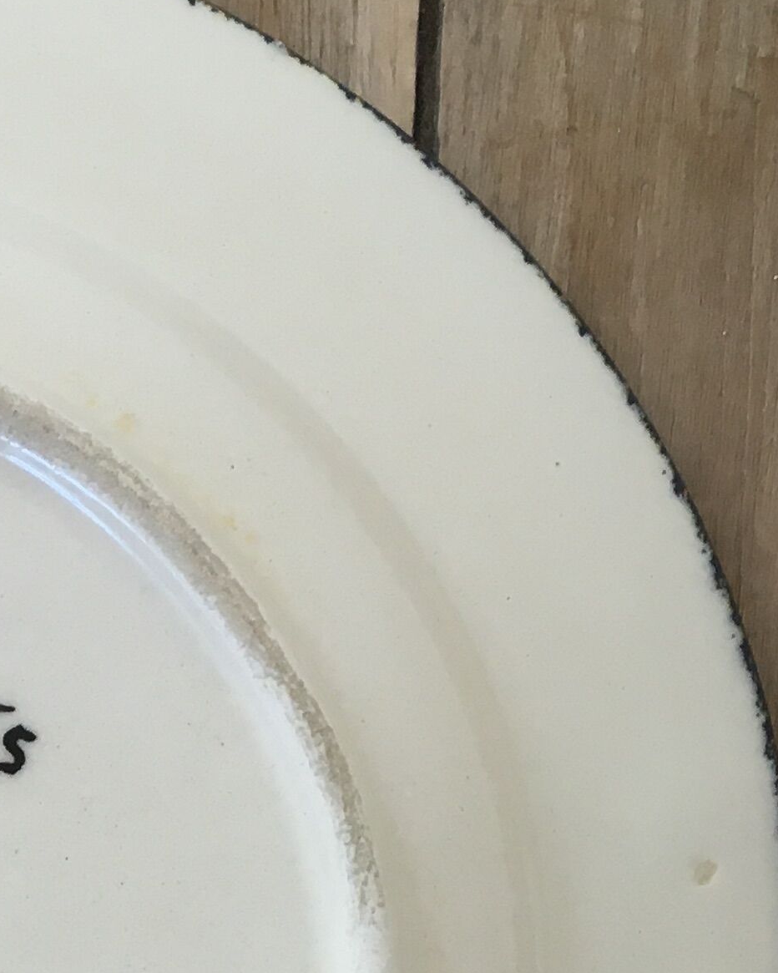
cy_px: 1061
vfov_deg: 18.8
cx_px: -389
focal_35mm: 98
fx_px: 2821
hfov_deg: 14.6
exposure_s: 1/33
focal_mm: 4.15
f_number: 2.2
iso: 25
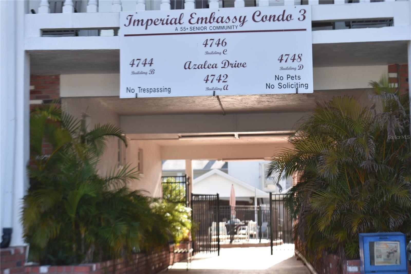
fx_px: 942
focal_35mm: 82
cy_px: 137
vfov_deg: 16.5
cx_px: 206
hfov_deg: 24.6
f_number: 6.3
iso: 100
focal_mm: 55
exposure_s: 1/160
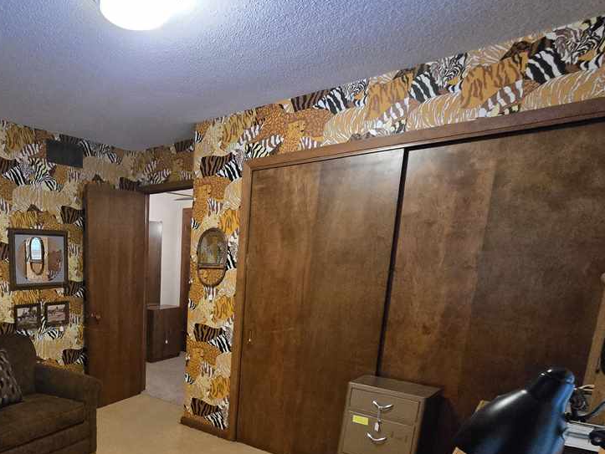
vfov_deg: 55.9
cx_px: 96
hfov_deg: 65.1
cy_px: 344
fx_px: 402
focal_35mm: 23
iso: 1600
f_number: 2.2
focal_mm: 2.2
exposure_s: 1/60
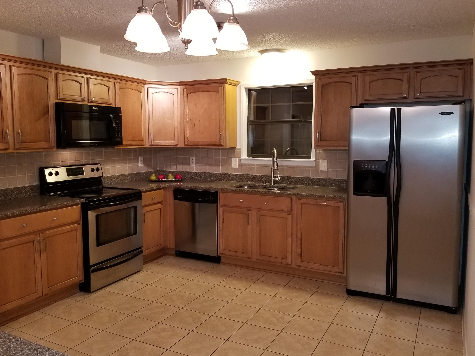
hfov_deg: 67.3
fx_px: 357
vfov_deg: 53.1
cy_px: 178
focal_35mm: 26
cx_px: 238
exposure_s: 1/24
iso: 125
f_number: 1.7
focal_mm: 4.25
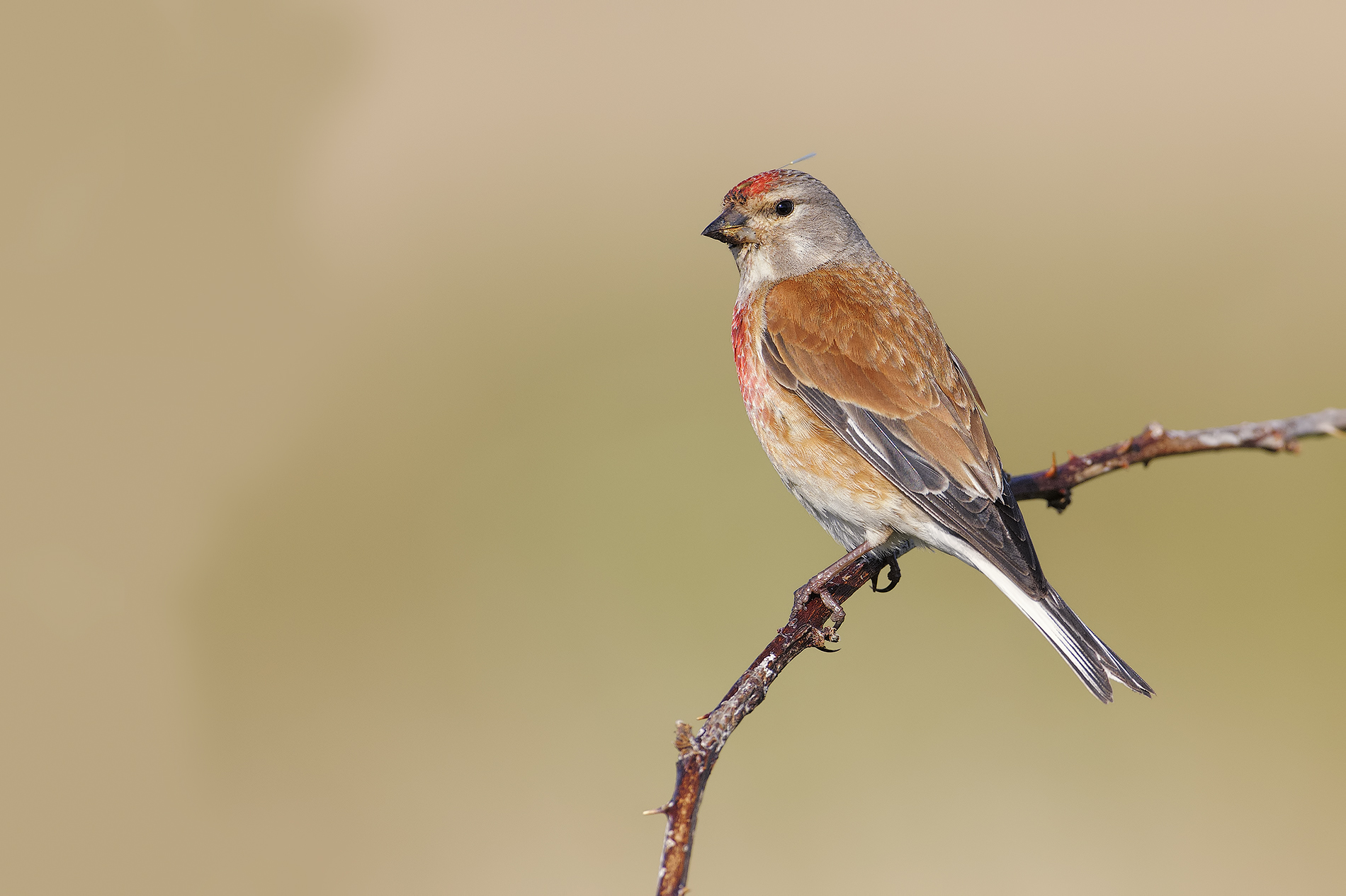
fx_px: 28028
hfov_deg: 2.8
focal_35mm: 750
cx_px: 673
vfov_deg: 1.8
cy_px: 448
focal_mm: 500
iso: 500
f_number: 7.1
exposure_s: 1/1250
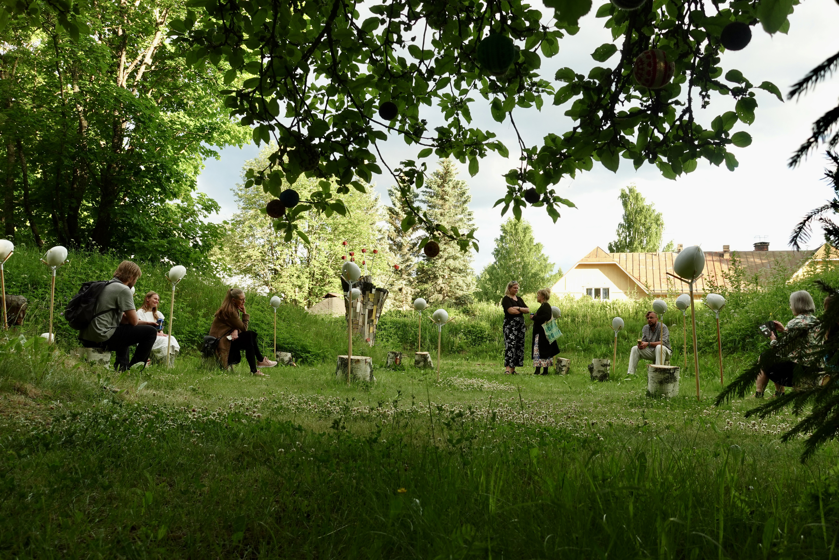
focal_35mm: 41
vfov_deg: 32.6
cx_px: 420
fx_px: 955
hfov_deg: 47.4
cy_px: 280
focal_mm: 15.67
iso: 125
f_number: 5
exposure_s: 1/80
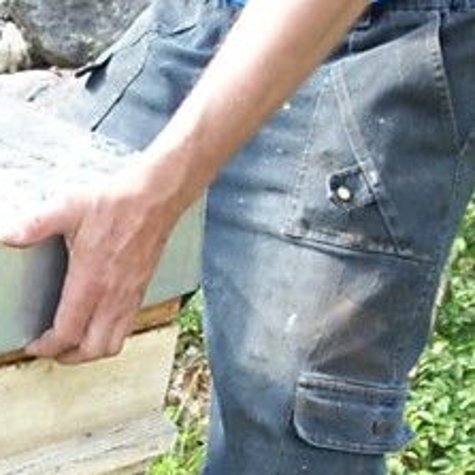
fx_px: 1180
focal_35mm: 76
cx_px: 60
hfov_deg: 22.3
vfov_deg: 22.6
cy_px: 328
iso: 80
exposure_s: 1/80
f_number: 2.9
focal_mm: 5.7
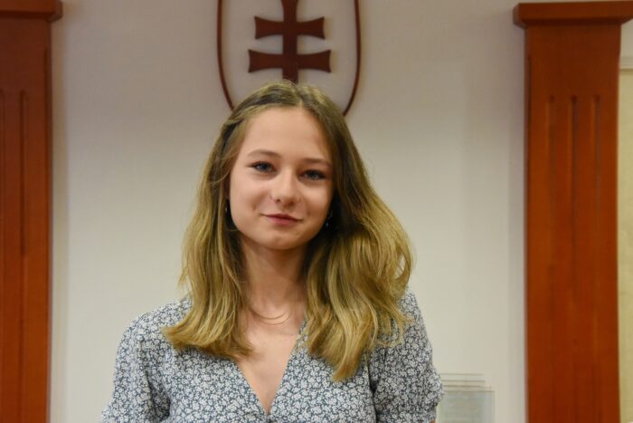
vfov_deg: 18.9
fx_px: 1266
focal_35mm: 72
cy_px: 212
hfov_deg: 28.1
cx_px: 316
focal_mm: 48
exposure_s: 1/125
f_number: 9
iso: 7200
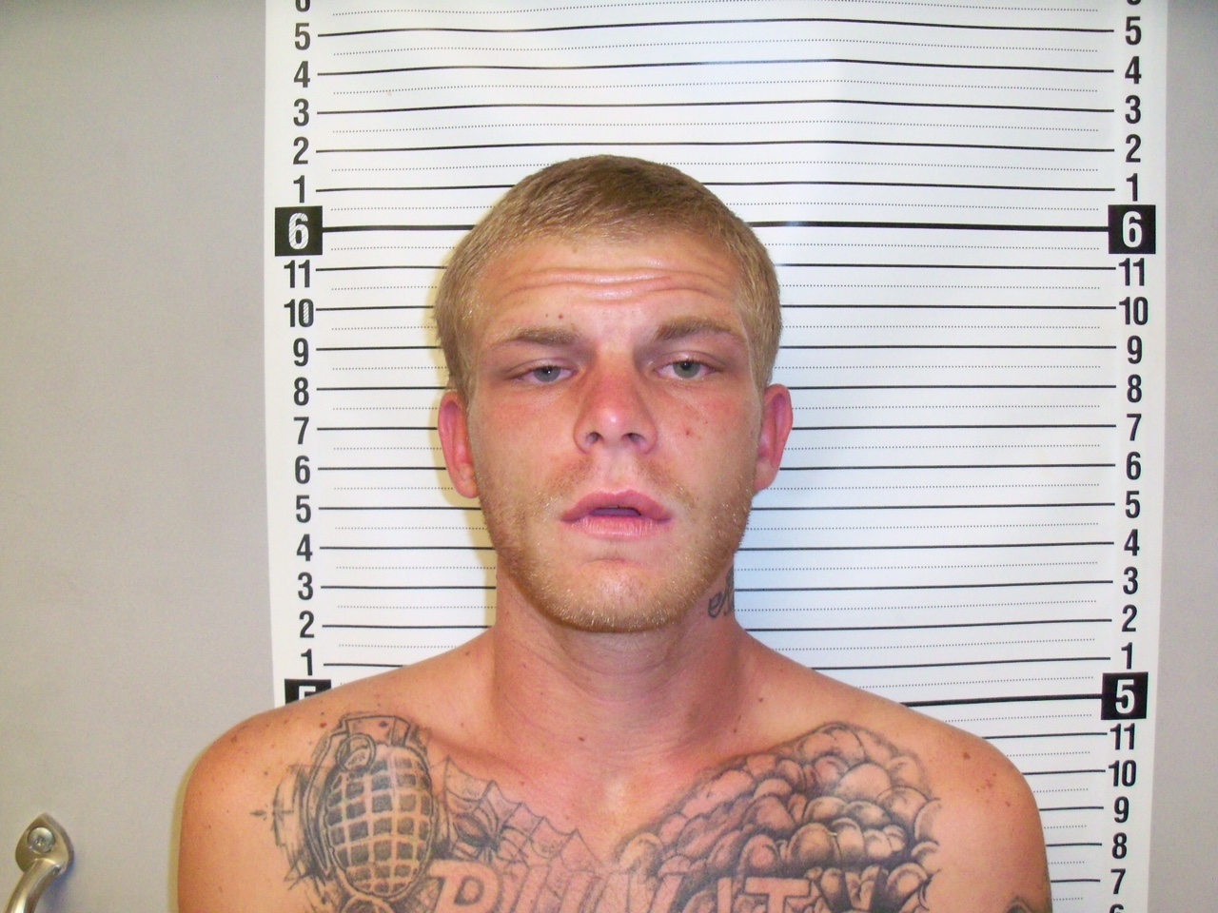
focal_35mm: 35
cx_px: 609
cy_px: 456
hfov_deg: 52.6
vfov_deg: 40.7
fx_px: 1232
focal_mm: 6.3
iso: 400
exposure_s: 1/60
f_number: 3
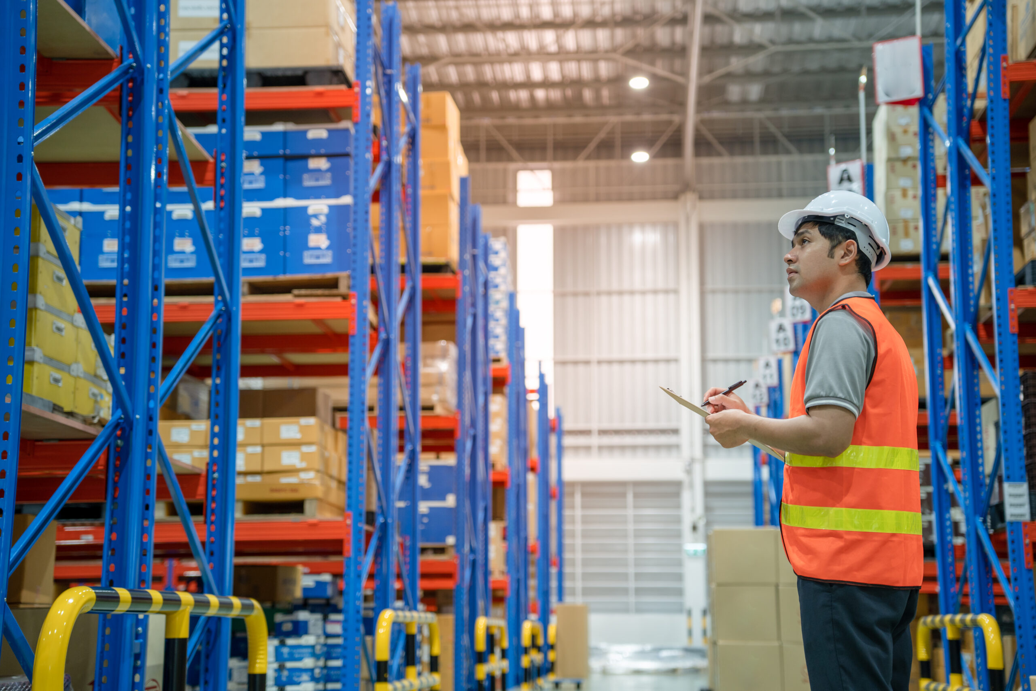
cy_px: 346
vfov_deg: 24.2
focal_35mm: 56
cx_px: 518
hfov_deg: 35.6
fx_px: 1612
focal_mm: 56
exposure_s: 1/50
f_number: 2.8
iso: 400
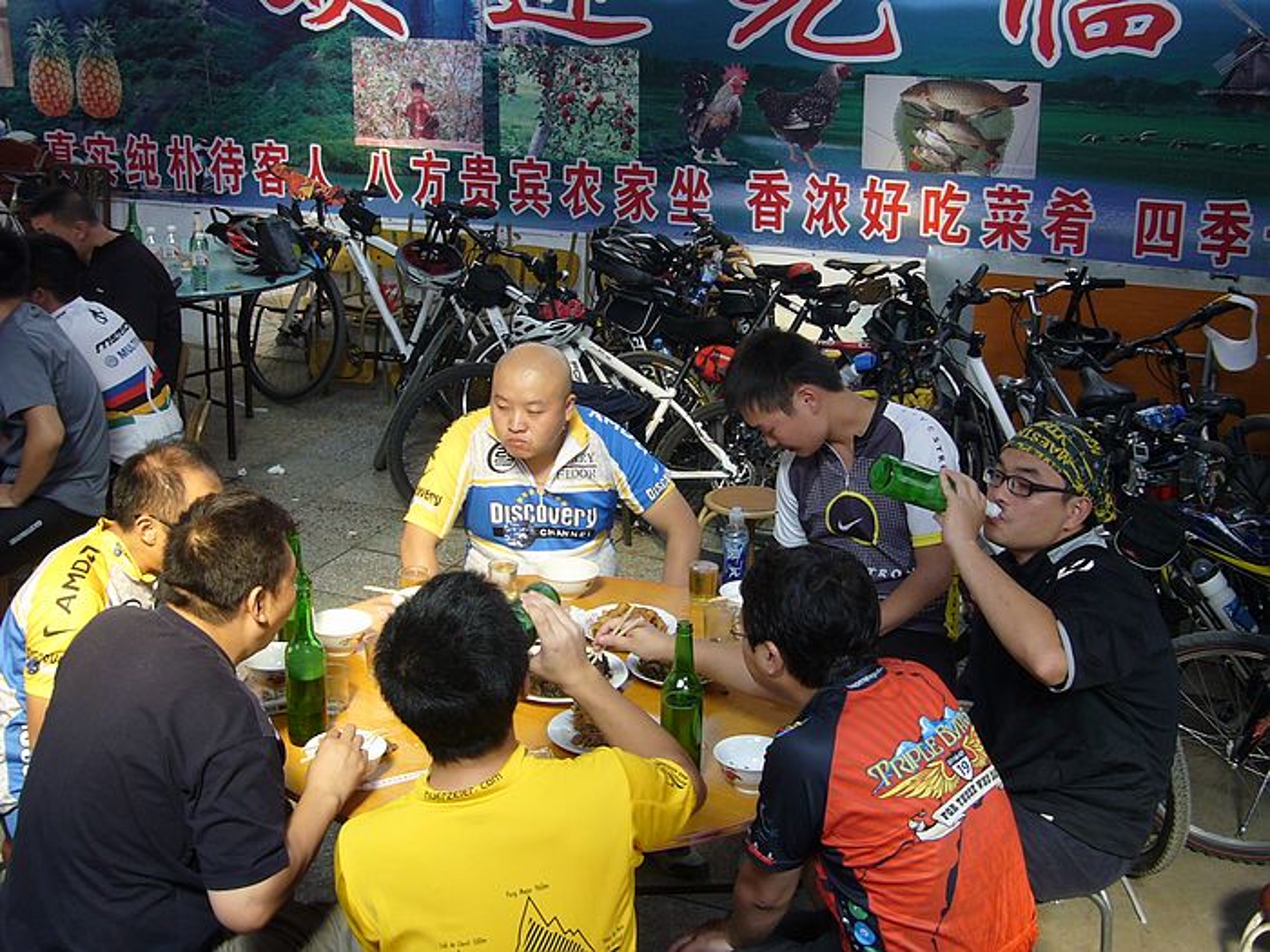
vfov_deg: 31.5
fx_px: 1688
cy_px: 476
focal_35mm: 46
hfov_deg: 41.2
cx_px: 635
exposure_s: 1/50
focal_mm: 5.4
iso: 80
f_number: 3
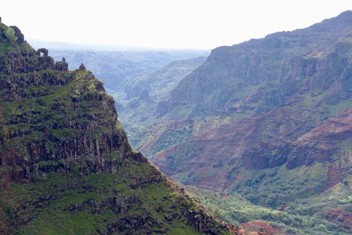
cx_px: 176
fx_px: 557
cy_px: 118
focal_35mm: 57
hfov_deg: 35.0
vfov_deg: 23.8
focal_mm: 20.81
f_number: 5.6
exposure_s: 1/160
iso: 125
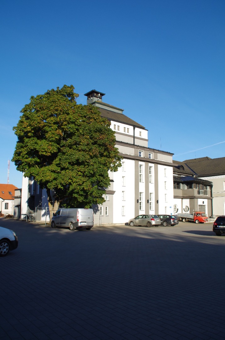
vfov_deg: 67.5
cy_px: 170
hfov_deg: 47.7
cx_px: 112
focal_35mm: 27
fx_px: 254
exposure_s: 1/250
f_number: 7.1
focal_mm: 18
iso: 100
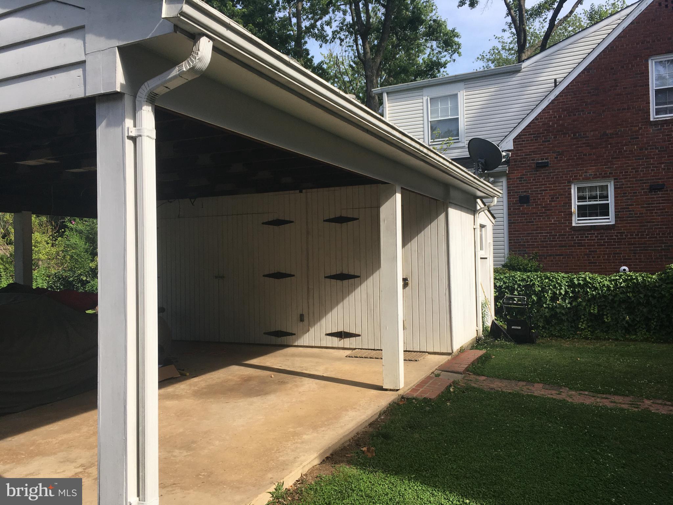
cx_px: 336
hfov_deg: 61.7
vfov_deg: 48.2
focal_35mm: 29
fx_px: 564
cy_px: 252
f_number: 2.2
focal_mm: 4.15
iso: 25
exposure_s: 1/761
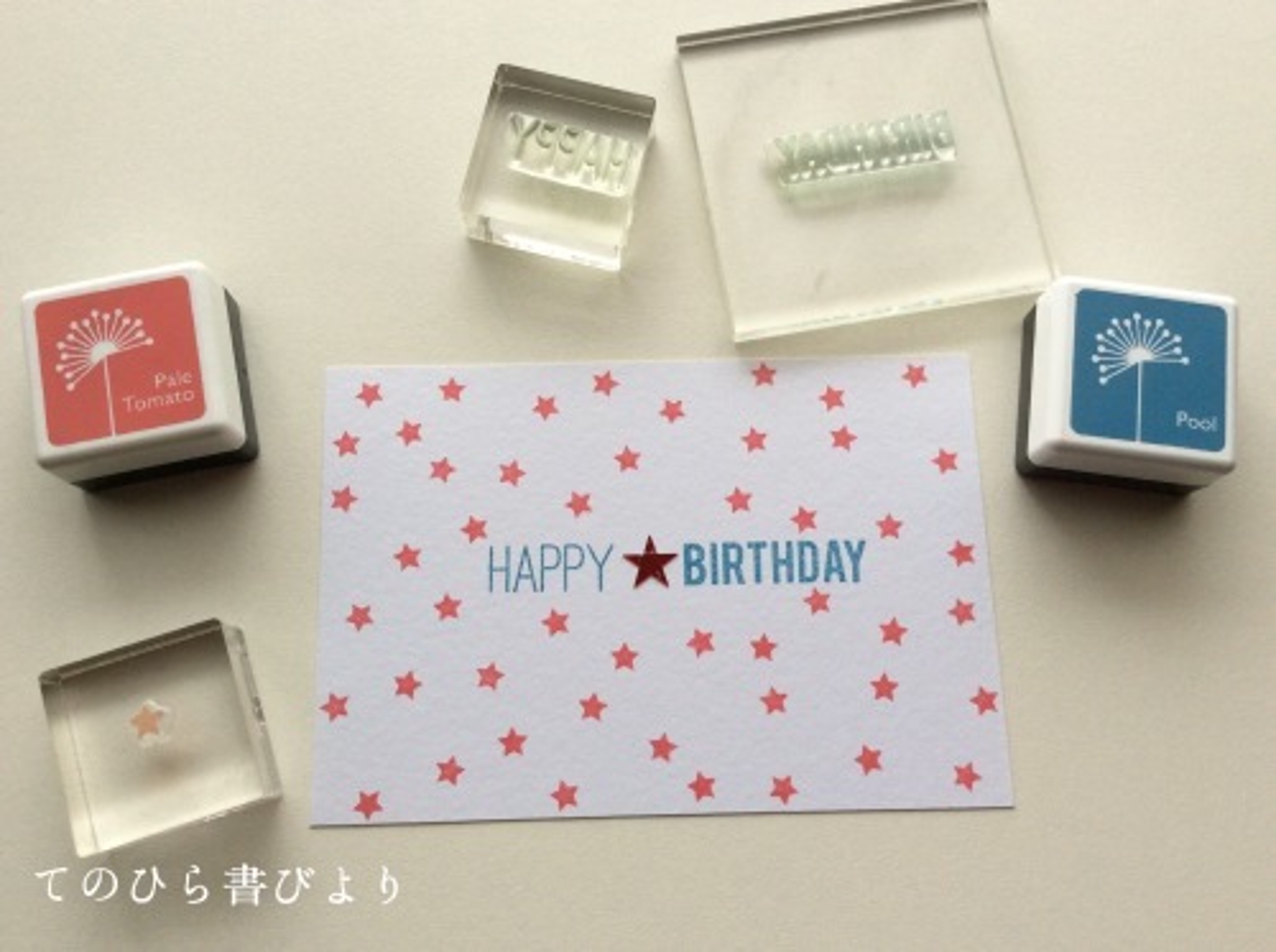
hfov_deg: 56.9
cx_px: 638
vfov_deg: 44.0
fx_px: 1177
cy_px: 476
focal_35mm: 32
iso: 40
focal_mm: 3.3
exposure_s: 1/60
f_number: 2.4
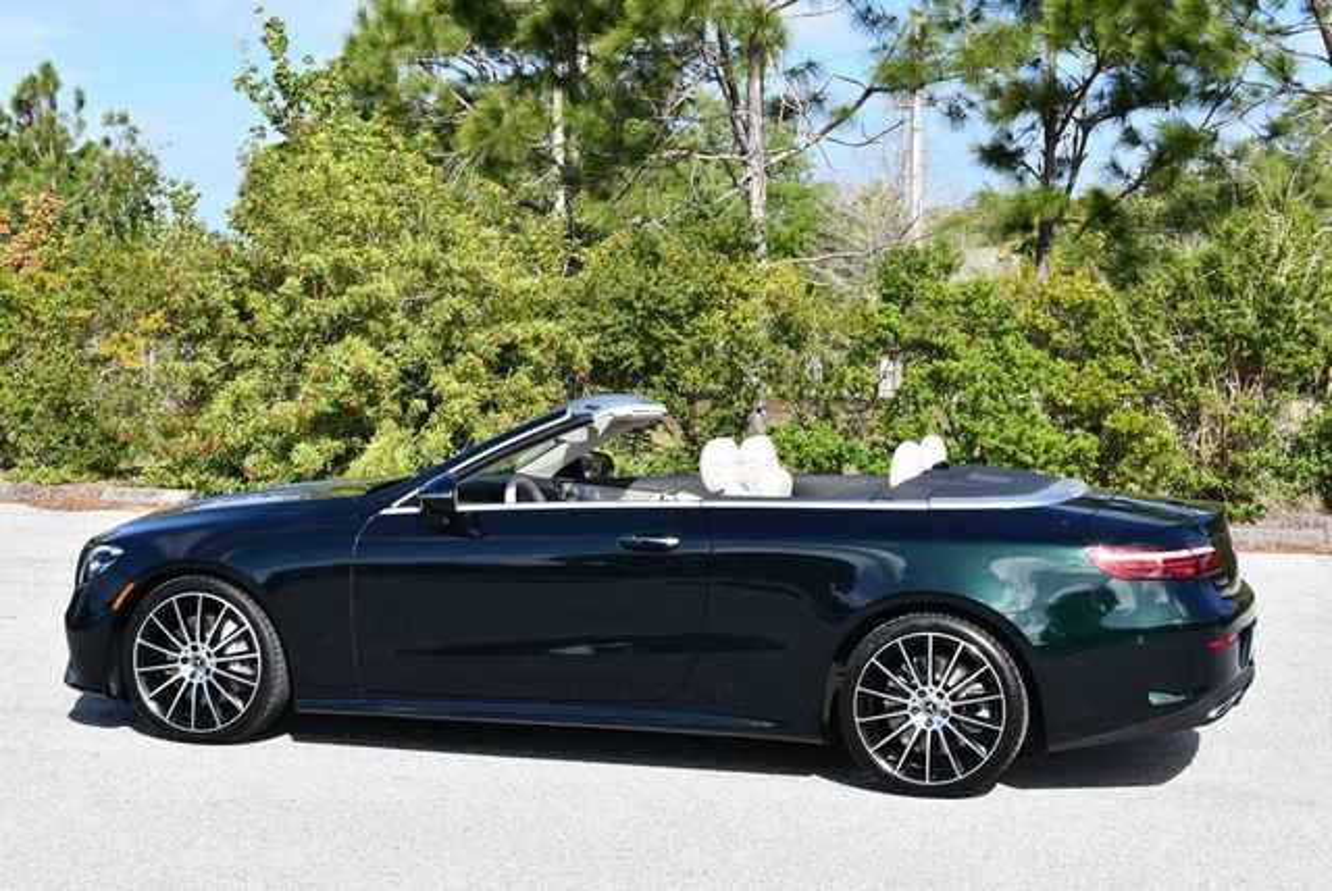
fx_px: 2370
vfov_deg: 21.3
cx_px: 666
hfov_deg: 31.4
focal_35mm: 64
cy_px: 446
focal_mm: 32
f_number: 8
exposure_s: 1/250
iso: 125
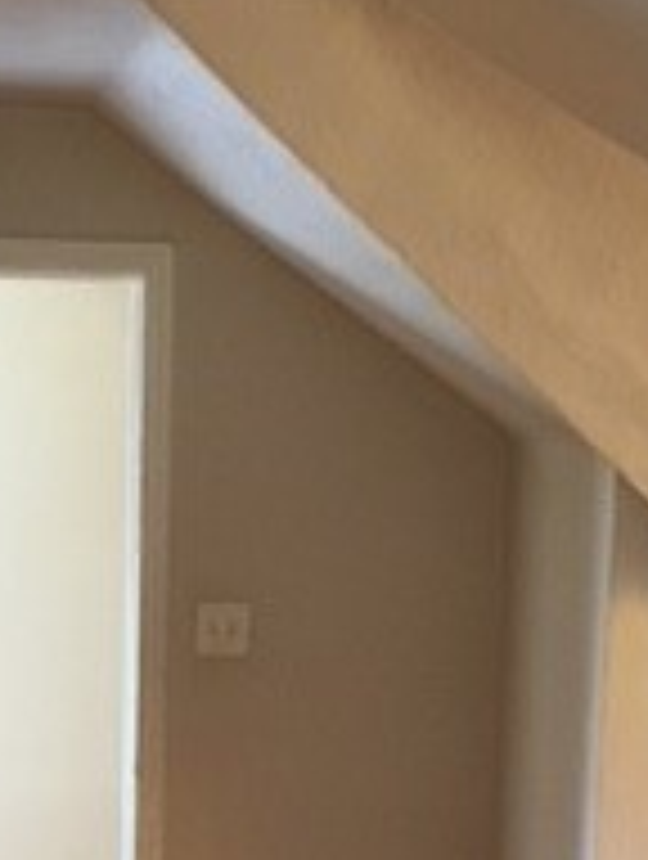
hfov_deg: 15.2
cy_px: 842
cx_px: 166
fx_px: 2413
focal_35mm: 97
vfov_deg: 19.7
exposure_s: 1/24
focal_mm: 4.15
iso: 200
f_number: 2.2
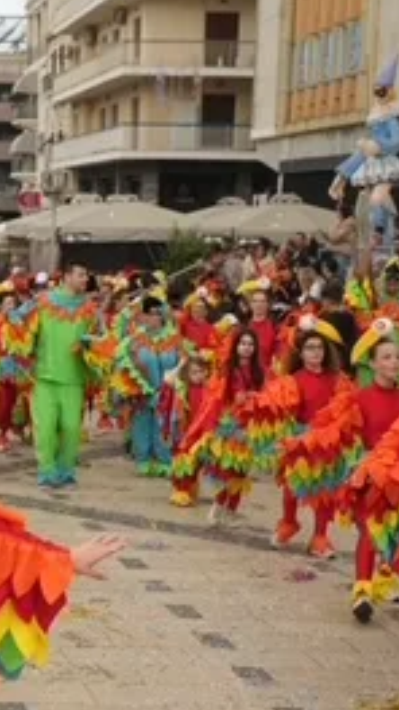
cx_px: -135
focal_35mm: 74
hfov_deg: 15.5
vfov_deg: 28.6
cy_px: 405
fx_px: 1391
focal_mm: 29
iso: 1250
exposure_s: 1/4000
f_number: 4
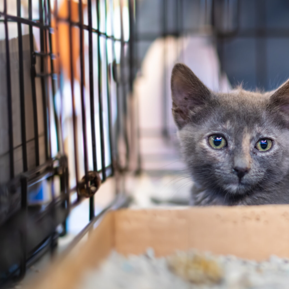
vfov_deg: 20.2
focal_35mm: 86
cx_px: 279
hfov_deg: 19.7
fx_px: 812
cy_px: 141
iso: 400
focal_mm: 50
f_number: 1.4
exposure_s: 1/125
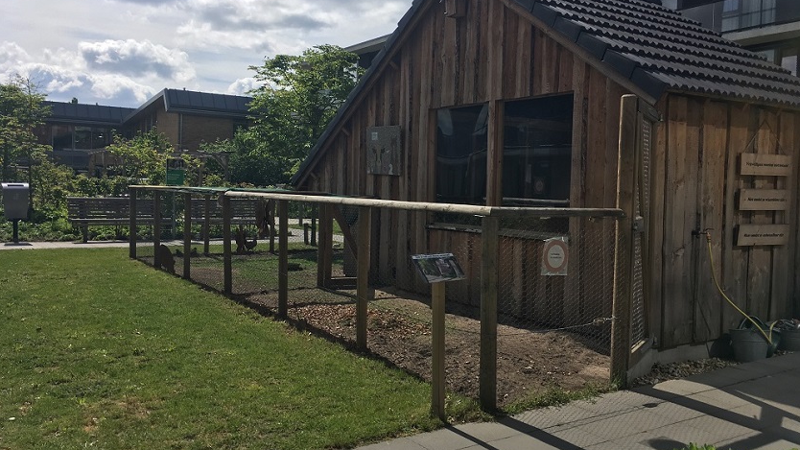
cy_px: 213
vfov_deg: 36.7
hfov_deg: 61.0
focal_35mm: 32
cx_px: 402
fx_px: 679
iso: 25
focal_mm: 4.15
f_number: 2.2
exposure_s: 1/2404
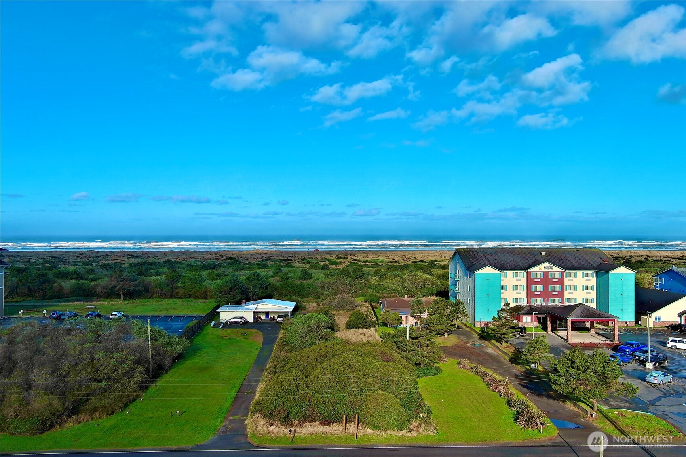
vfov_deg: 45.0
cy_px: 228
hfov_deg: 63.7
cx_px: 343
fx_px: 553
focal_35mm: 29
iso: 101
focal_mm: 10.57
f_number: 2.8
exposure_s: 1/2037
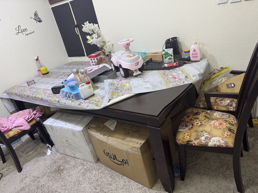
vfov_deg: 56.8
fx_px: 179
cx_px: 129
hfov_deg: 71.6
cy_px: 96
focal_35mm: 24
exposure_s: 1/76
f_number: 1.78
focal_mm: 6.76
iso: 200
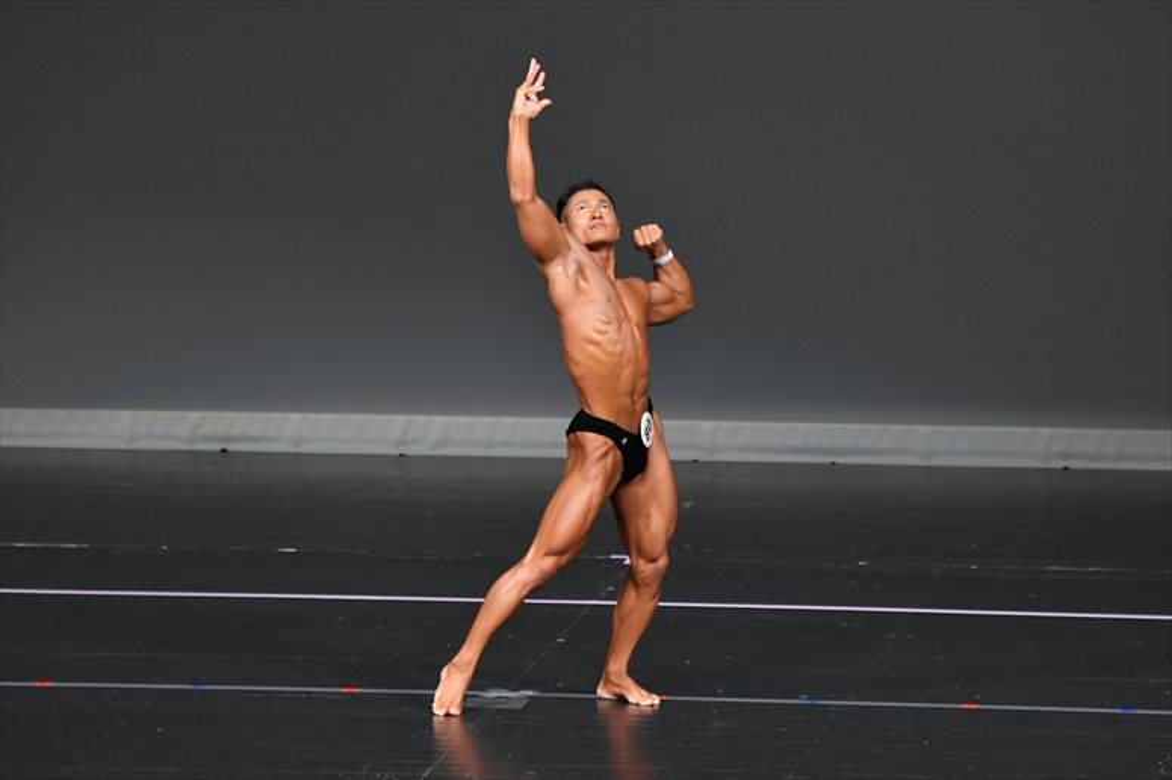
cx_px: 586
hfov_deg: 6.5
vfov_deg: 4.4
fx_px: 10250
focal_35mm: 315
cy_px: 390
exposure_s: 1/400
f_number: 5.6
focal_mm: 210
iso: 4000
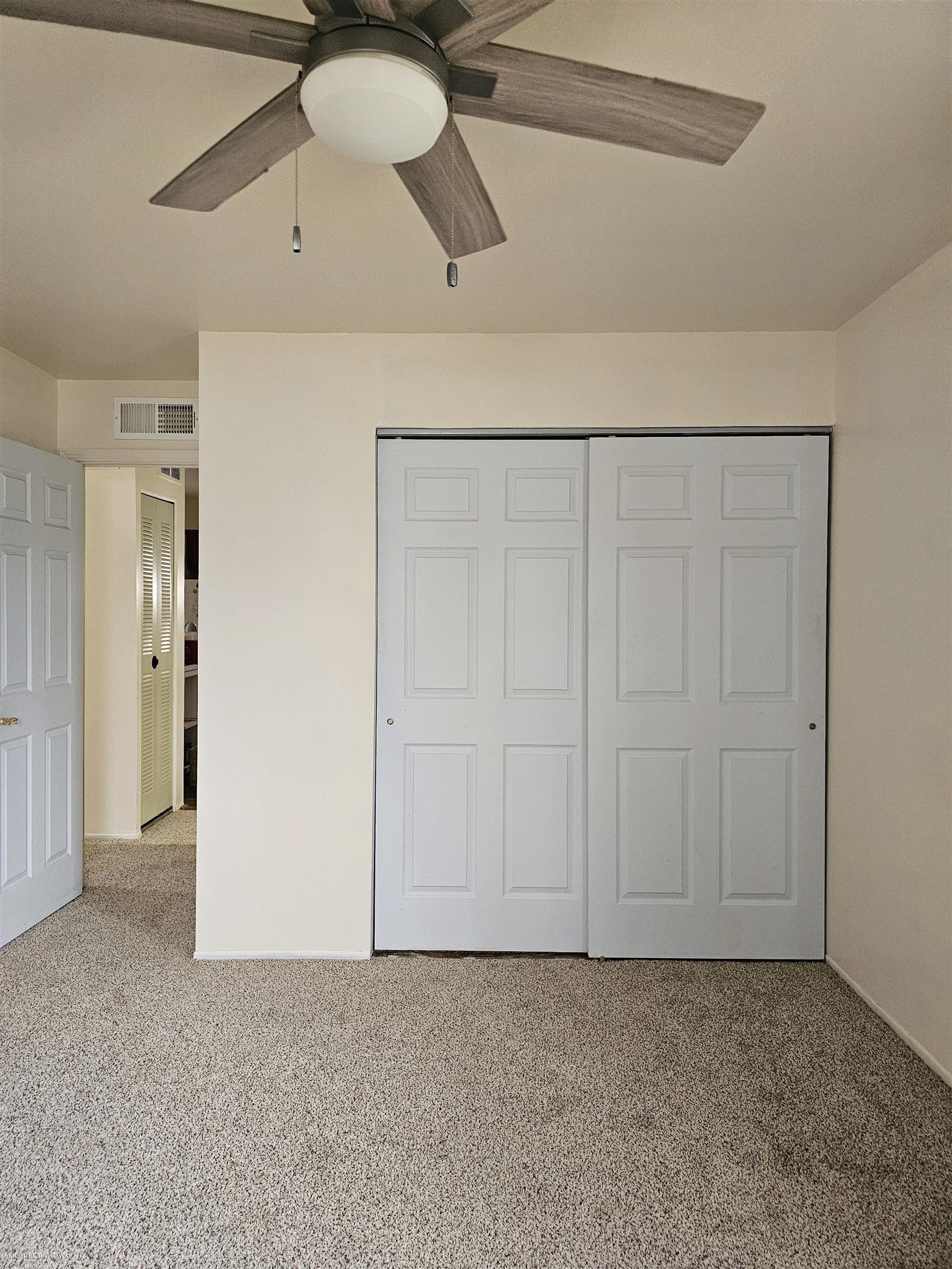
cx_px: 476
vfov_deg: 73.9
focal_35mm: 23
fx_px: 843
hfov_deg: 58.9
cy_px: 634
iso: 800
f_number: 1.7
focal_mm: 6.3
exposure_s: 1/120
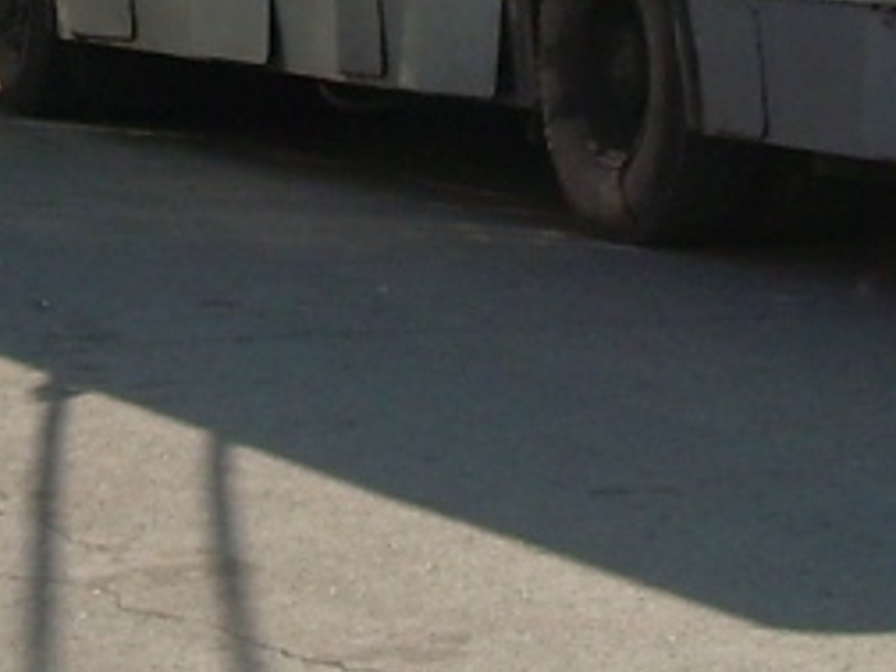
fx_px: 5047
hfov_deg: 10.1
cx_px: 345
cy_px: -437
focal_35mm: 195
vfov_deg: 7.4
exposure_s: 1/386
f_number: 4.7
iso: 50
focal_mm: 6.7
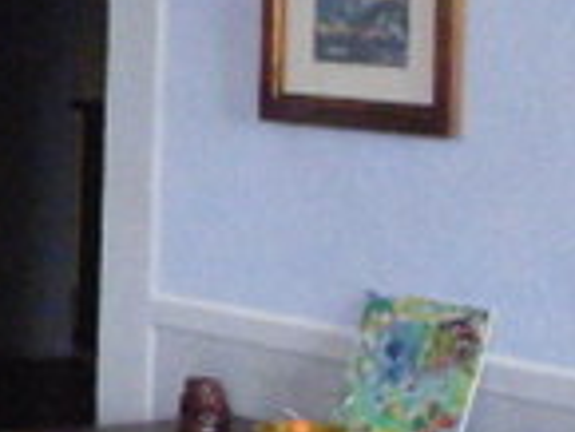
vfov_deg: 7.7
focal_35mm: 193
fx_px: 3209
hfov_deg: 8.9
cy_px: 24
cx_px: -940
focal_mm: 6.4
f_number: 3.5
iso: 400
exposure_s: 1/50
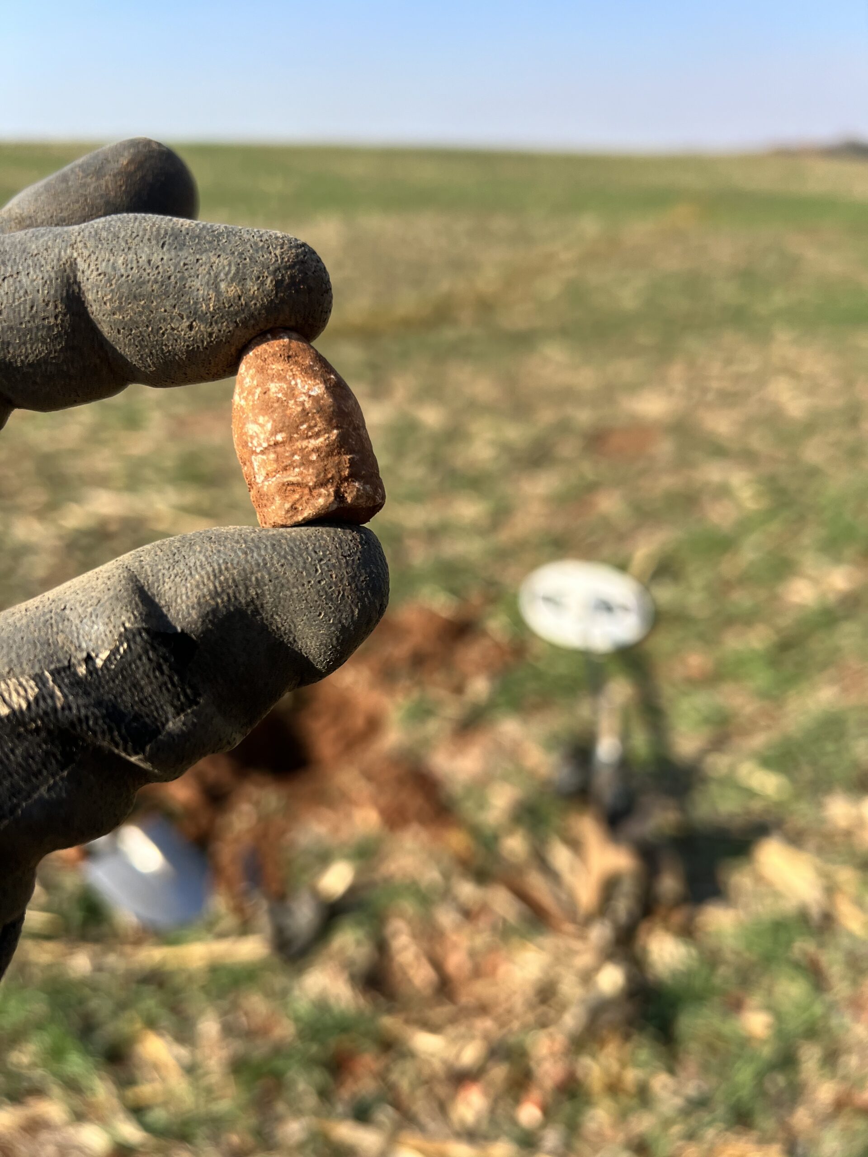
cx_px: 434
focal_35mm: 26
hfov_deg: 53.1
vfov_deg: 67.3
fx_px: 869
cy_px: 578
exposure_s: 1/2252
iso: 50
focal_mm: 5.7
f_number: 1.5
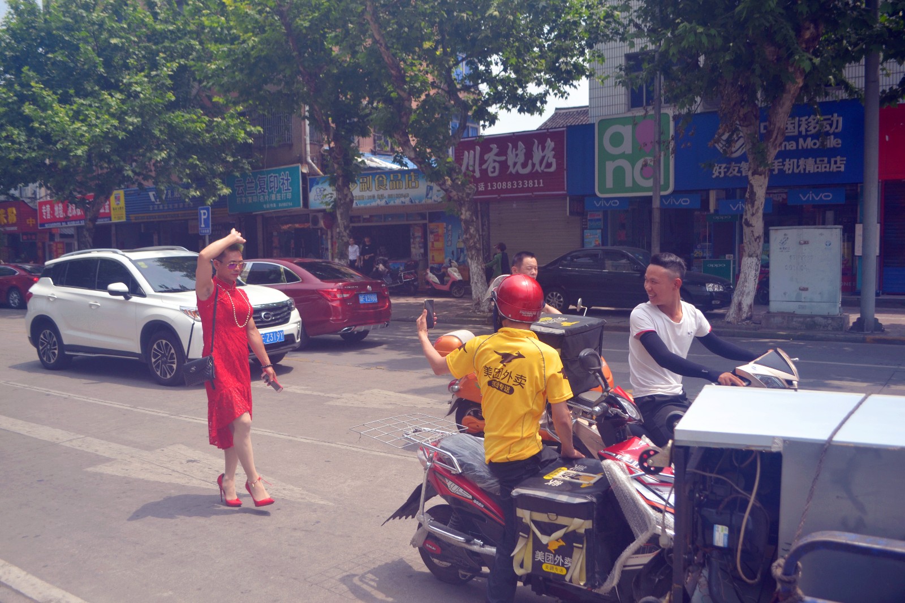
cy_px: 302
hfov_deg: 61.9
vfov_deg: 43.6
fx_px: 754
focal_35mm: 30
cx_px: 452
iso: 100
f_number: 3.8
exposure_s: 1/640
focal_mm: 20
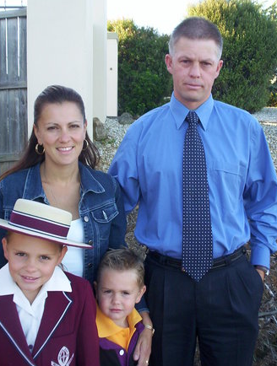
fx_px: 446
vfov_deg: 44.7
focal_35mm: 42
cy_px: 196
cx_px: 140
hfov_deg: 34.5
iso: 100
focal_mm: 4.99
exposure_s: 1/64.4
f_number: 4.5
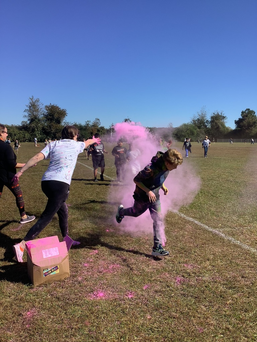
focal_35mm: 31
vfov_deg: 58.4
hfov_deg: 45.4
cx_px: 128
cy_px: 171
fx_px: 307
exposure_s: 1/1294
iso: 25
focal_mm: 3.3
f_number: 2.4
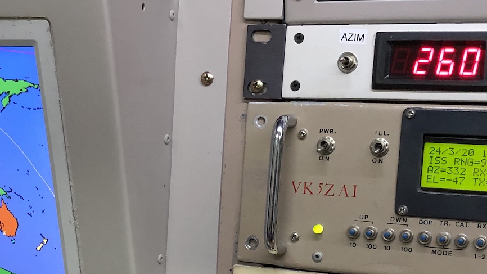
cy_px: 246
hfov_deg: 29.5
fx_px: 917
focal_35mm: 71
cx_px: 155
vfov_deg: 16.8
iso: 64
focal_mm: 3.99
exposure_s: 1/17
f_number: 1.8
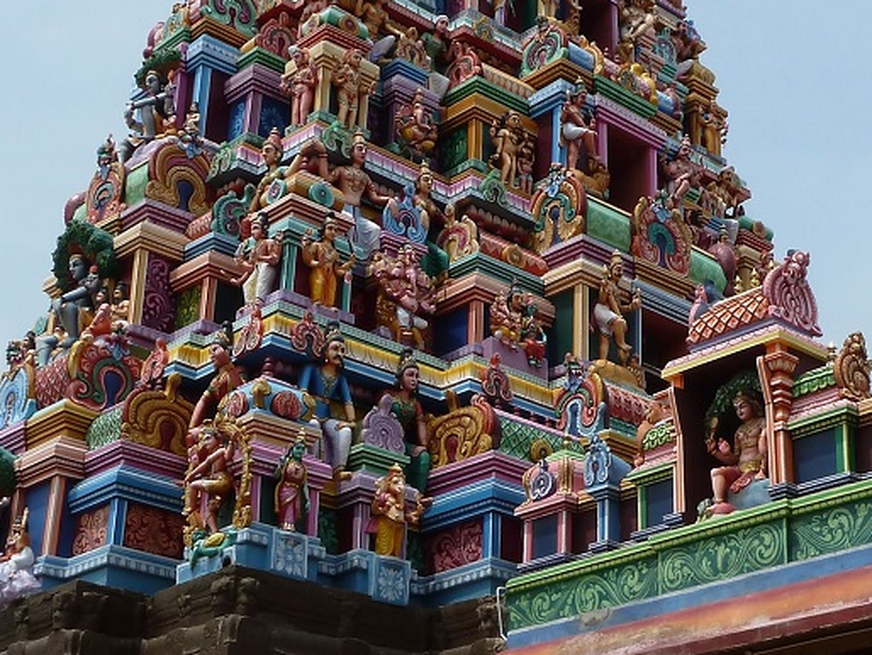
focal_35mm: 70
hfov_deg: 27.6
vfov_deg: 21.0
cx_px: 558
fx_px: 1764
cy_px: 336
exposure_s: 1/500
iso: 80
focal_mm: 5
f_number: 5.6
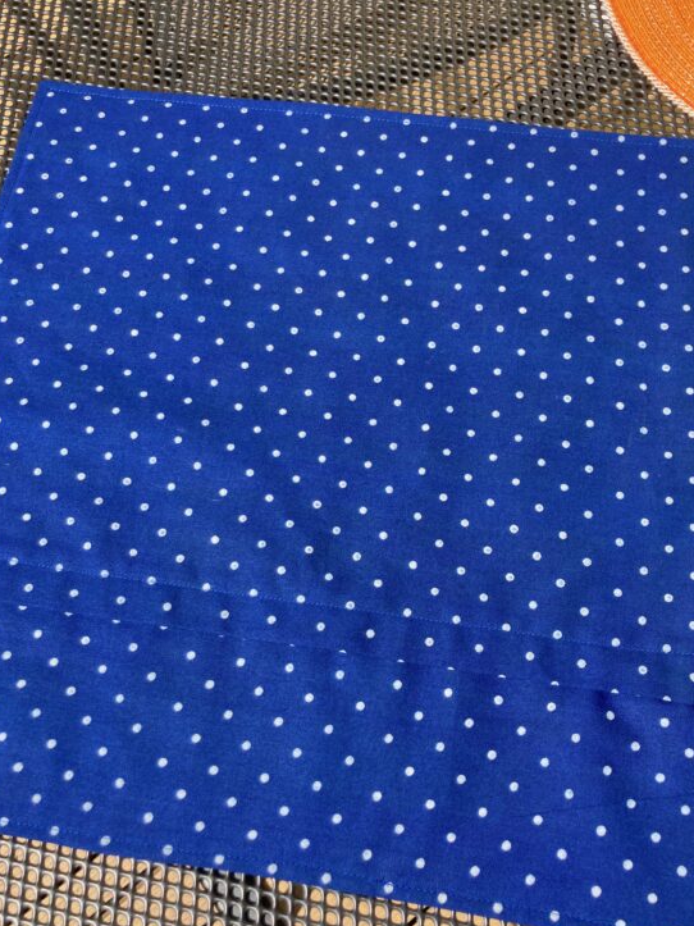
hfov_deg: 45.4
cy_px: 467
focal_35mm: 31
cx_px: 371
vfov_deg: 58.4
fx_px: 829
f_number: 1.8
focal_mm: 3.99
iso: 20
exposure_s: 1/1091
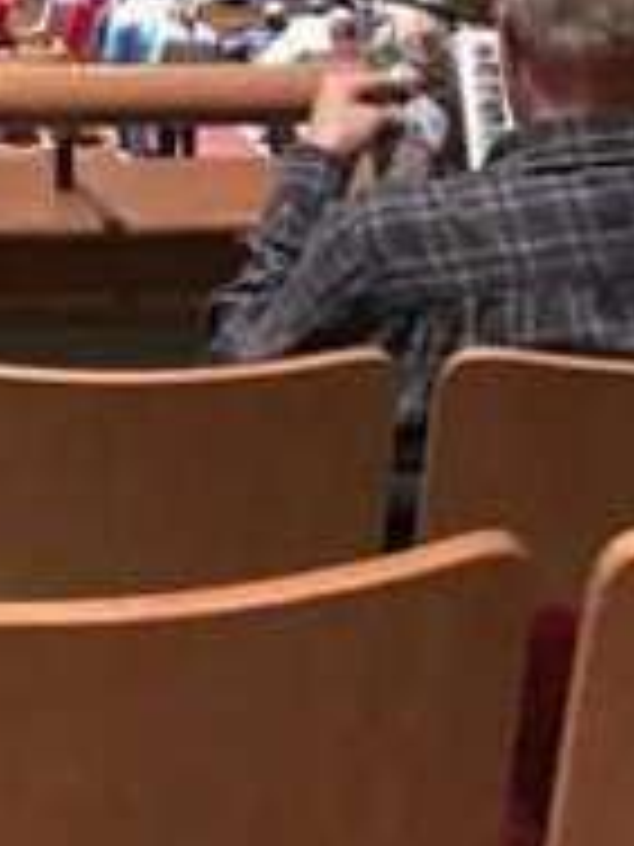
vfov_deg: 15.0
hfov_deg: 11.8
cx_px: -382
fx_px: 2906
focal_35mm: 119
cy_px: -513
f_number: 1.8
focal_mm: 3.99
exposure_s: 1/4
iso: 100
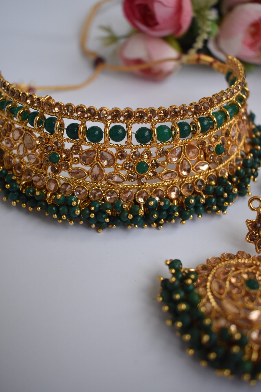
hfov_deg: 36.9
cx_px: 130
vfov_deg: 53.1
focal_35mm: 36
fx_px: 391
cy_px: 196
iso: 800
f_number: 3.8
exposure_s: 1/1000
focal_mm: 24
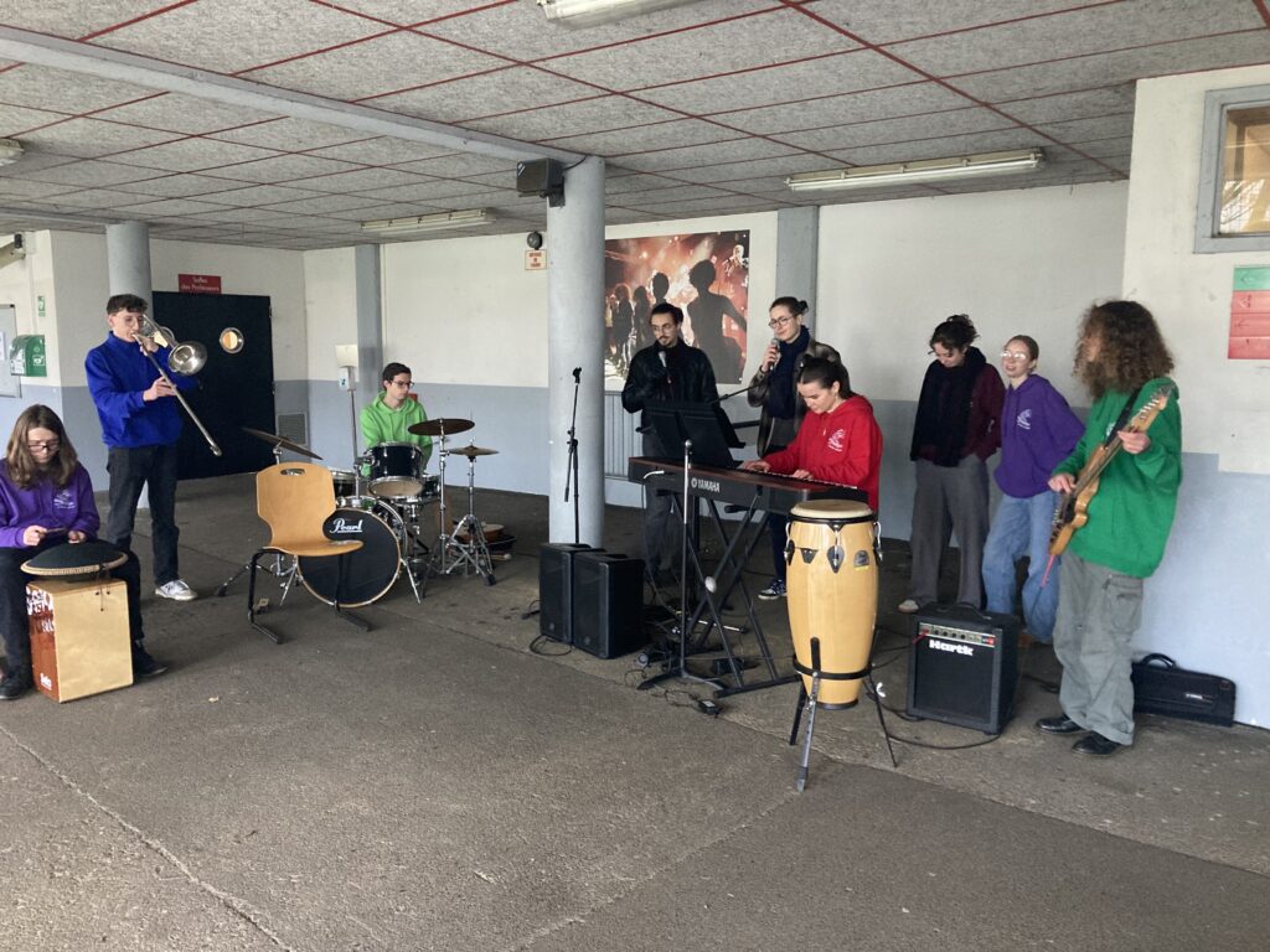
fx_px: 1027
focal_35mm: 28
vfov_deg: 49.7
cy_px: 476
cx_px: 635
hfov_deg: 63.4
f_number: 1.8
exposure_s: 1/40
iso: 400
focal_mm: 3.99
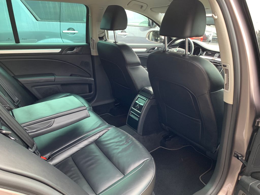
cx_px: 130
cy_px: 98
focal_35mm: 26
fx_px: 195
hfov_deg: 67.3
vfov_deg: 53.1
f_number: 1.8
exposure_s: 1/60
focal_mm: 4.25
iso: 125
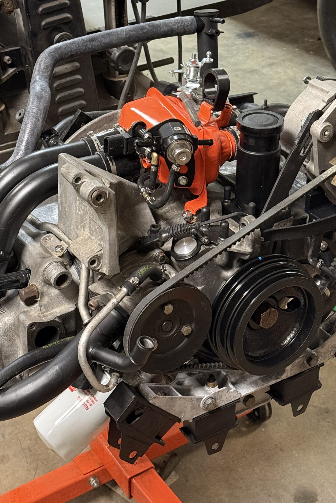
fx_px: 952
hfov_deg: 20.0
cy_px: 203
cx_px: 190
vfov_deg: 29.6
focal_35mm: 68
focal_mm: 6.76
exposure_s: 1/40
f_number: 1.78
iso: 500
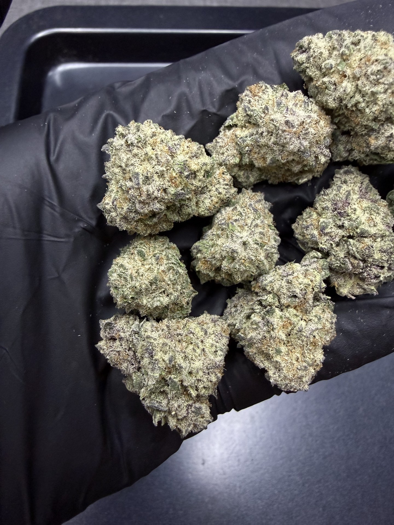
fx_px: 364
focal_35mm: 24
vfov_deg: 71.6
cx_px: 197
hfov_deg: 56.8
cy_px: 262
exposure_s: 1/50
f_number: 2.2
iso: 250
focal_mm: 2.22
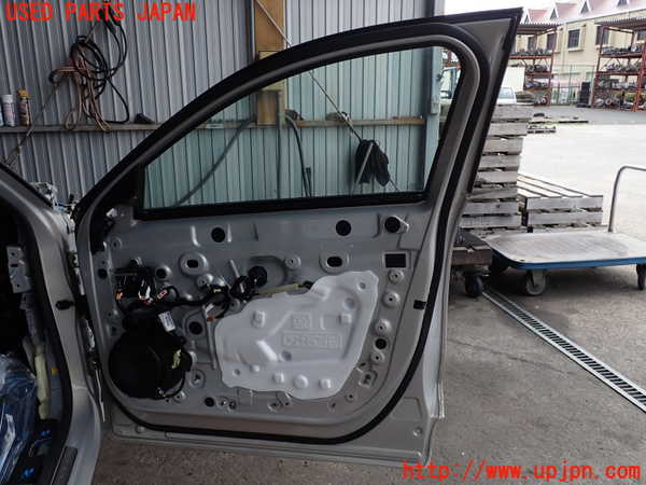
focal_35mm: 30
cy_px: 242
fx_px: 560
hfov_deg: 60.0
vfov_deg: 46.8
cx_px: 323
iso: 100
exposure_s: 1/400
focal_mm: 5.4
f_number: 3.2
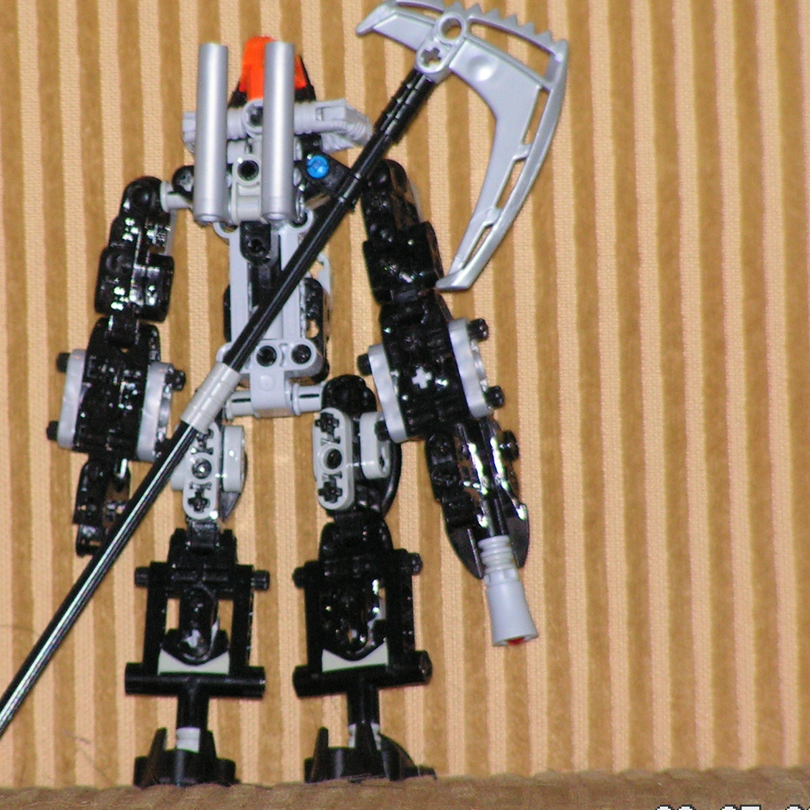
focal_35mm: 343
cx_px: 292
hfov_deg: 5.1
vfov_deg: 5.1
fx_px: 9080
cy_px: 406
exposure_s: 1/200
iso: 200
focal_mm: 37.9
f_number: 3.3
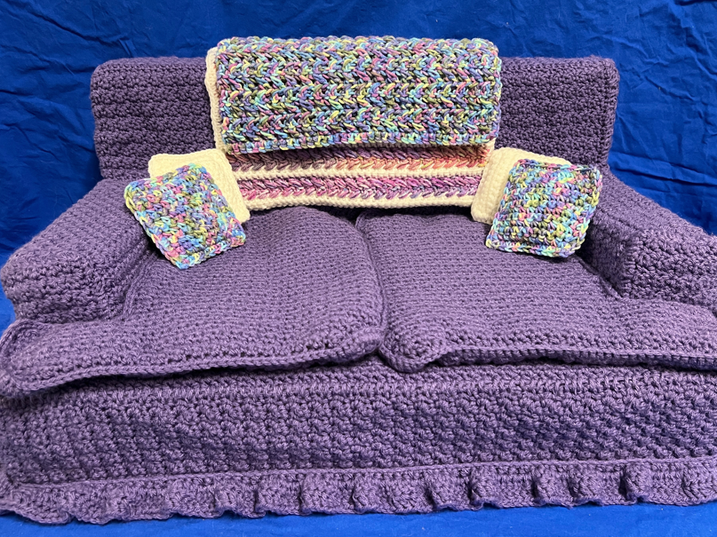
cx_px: 359
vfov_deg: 48.2
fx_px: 601
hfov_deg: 61.7
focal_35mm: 29
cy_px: 270
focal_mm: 5.7
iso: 320
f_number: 1.5
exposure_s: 1/60
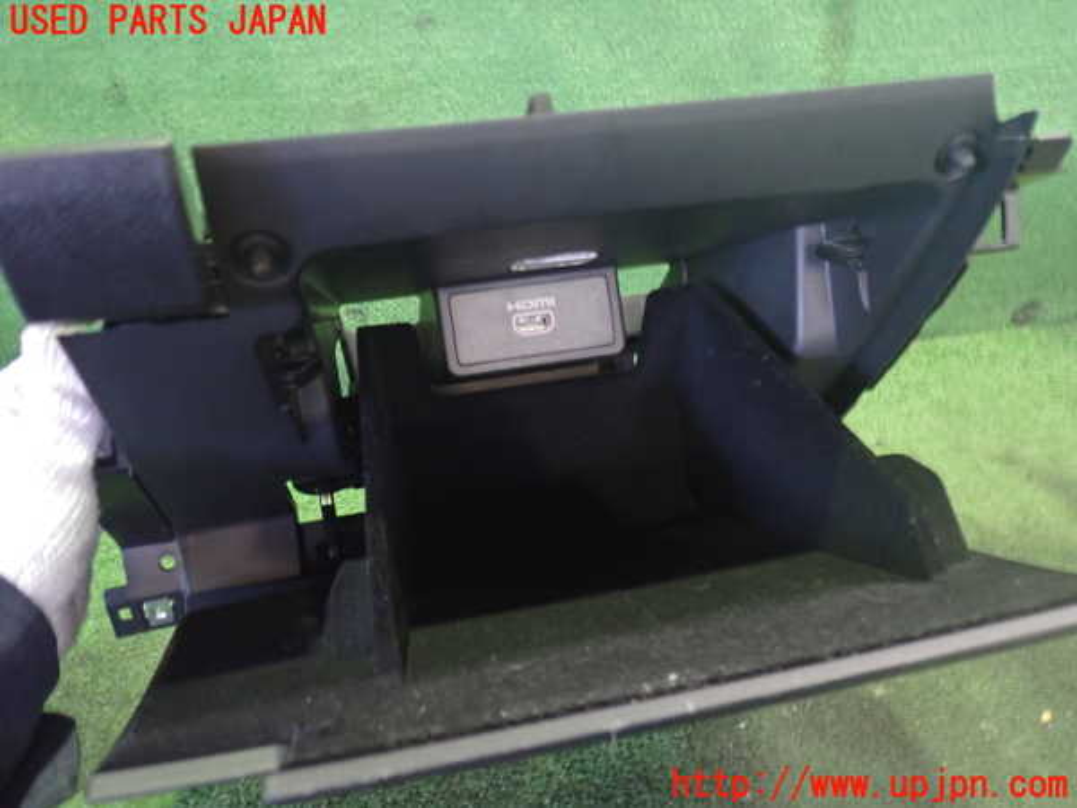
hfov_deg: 60.0
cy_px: 404
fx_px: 933
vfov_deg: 46.8
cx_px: 538
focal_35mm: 30
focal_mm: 5.4
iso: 800
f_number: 2.3
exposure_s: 1/13
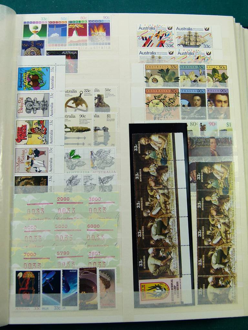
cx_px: 124
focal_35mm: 34
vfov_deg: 54.0
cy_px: 165
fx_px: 325
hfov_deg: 41.8
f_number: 4
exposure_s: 1/125
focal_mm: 6.1
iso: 100
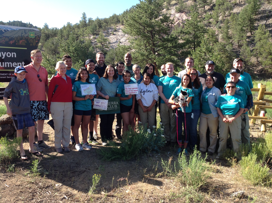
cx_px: 136
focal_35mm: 35
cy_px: 102
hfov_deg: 52.7
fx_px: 275
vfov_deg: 40.6
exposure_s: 1/487
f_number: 2.4
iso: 50
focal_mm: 4.28
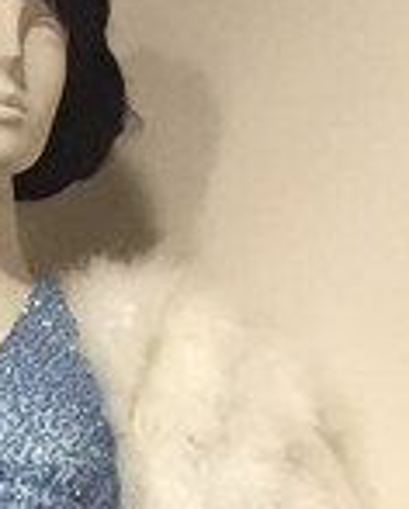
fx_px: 2325
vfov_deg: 10.7
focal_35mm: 154
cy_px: 1202
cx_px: -426
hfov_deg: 9.4
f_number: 2.2
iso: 250
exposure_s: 1/33
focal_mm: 4.15
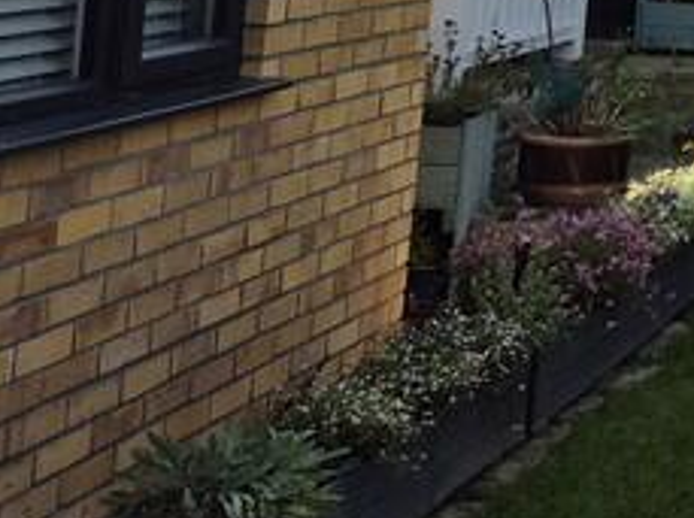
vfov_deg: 13.6
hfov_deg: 14.7
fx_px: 2062
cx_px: 1500
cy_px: -239
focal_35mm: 103
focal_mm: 5.4
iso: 25
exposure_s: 1/1532
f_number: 1.8
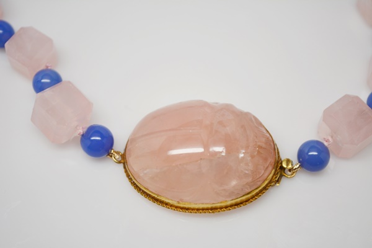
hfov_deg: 26.0
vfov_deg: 17.5
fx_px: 806
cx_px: 186
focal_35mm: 78
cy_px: 124
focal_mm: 52
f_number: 5.6
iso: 400
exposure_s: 1/80
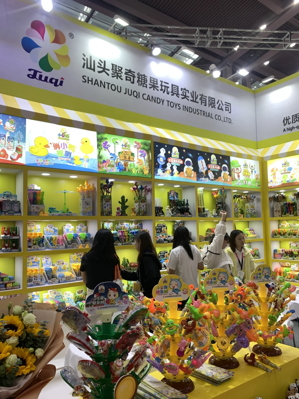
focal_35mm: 27
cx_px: 145
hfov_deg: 51.3
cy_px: 205
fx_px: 311
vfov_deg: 65.3
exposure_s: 1/100
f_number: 1.8
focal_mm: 4.25
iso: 25
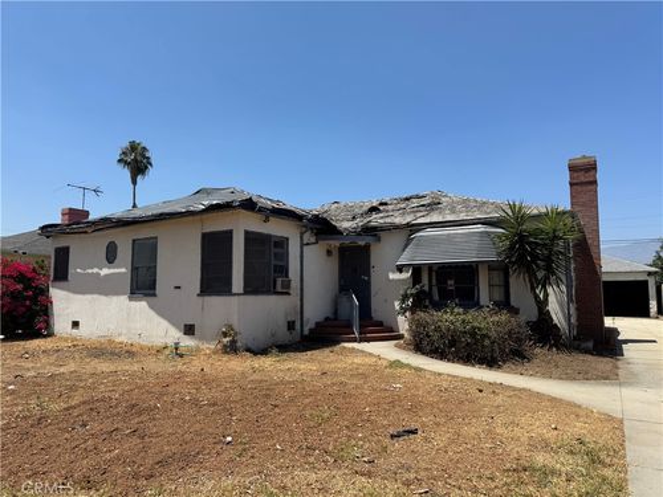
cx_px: 332
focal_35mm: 24
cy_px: 248
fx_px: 460
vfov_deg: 56.8
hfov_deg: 71.6
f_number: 1.78
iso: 80
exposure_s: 1/4608
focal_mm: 6.76
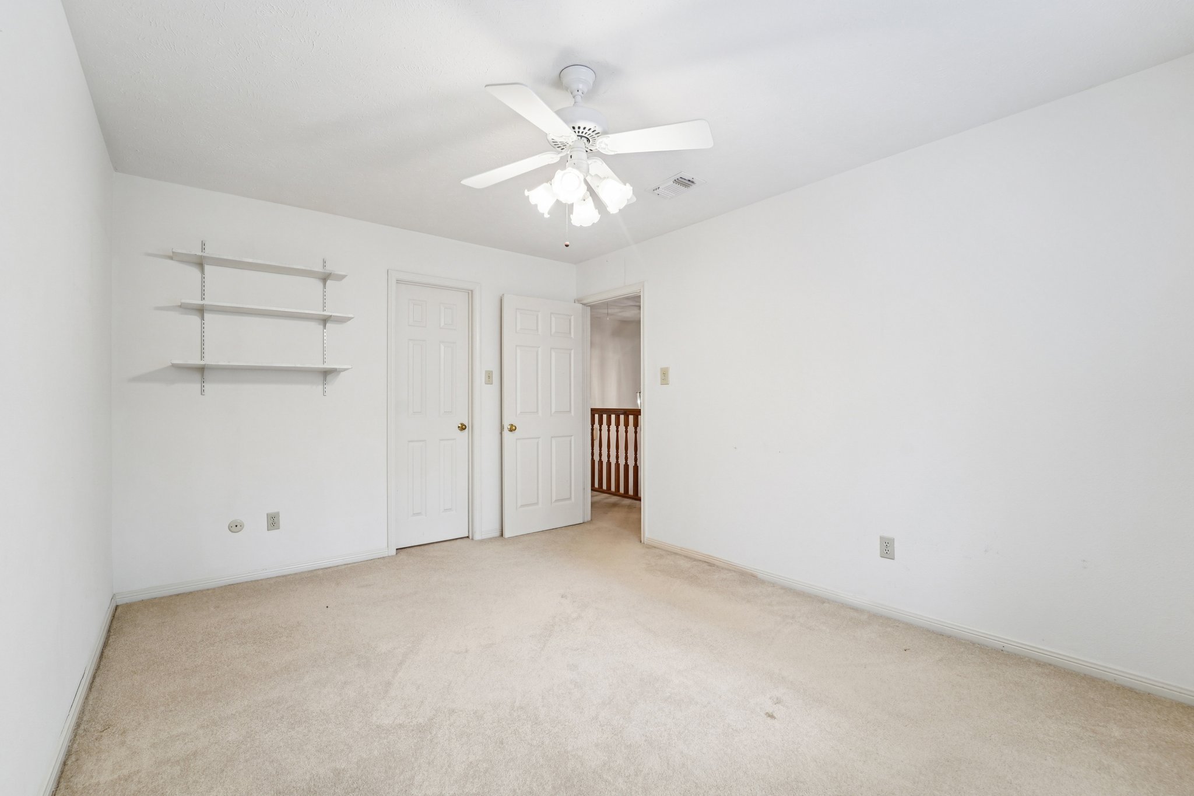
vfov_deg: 81.2
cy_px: 398
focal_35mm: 14
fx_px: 464
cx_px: 597
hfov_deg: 104.3
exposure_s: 1/15
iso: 500
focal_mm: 14
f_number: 8
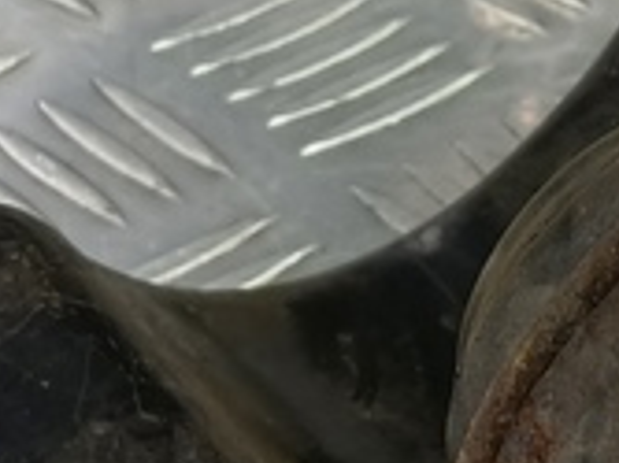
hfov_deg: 13.7
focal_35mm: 141
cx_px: 712
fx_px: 2520
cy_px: 422
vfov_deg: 10.4
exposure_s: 1/50
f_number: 1.6
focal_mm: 4.11
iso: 127
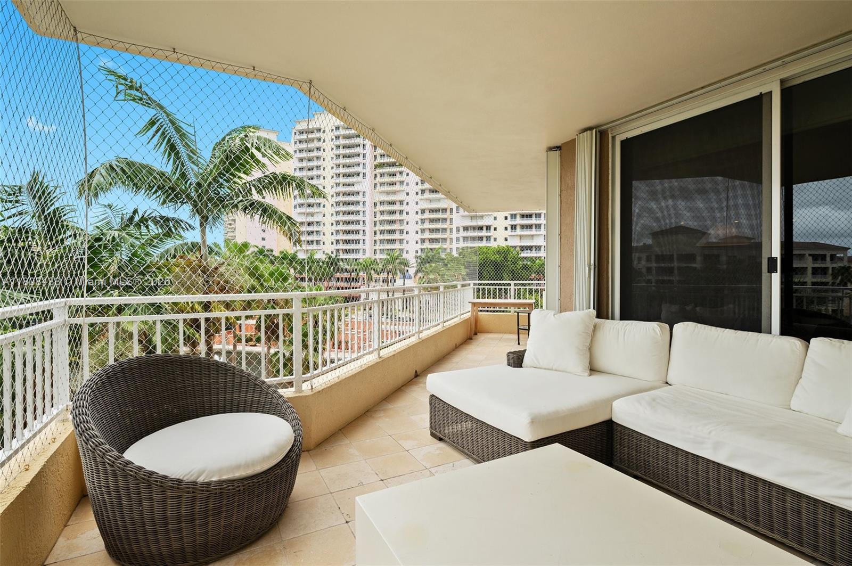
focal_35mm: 17
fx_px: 402
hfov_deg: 93.3
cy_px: 283
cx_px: 426
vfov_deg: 70.3
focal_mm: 17
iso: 200
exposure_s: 1/160
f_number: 8
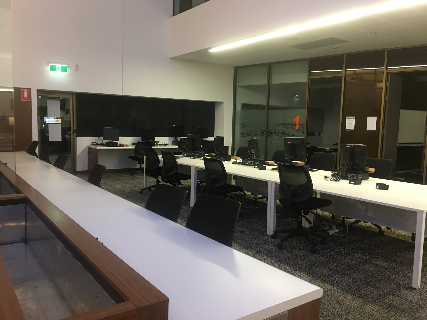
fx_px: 358
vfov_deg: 48.2
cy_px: 160
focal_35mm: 29
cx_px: 214
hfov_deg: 61.7
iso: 100
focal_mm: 4.15
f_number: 2.2
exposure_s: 1/8
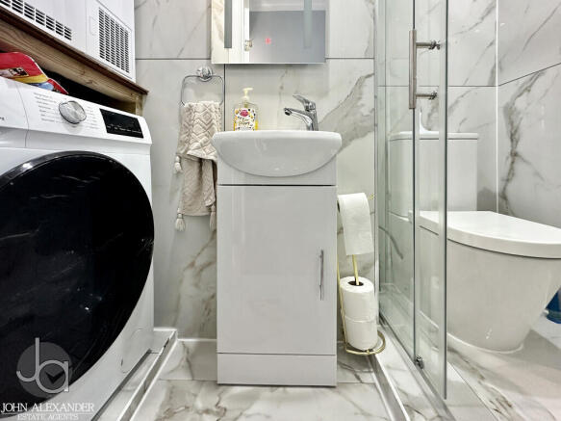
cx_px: 280
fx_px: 227
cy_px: 210
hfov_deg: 102.1
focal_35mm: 14
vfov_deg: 85.7
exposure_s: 1/50
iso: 320
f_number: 2.2
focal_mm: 2.22
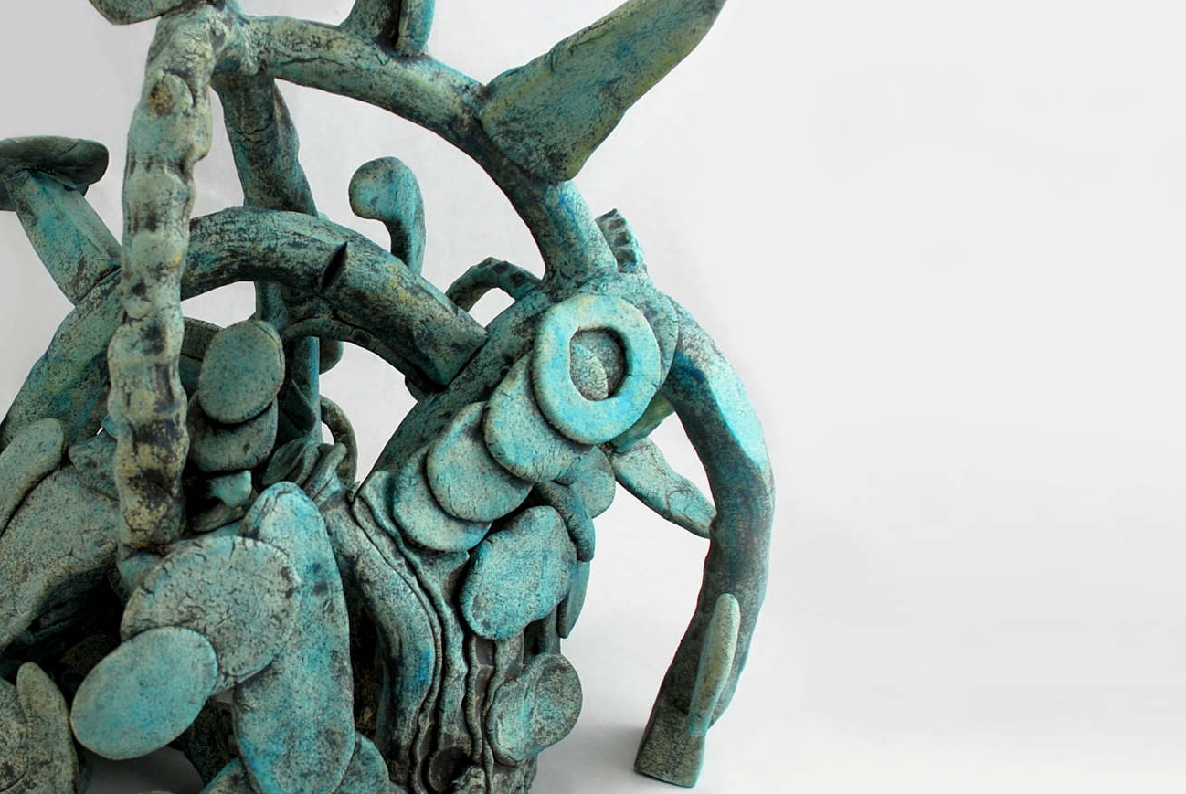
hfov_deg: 37.3
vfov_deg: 26.1
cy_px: 375
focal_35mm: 52
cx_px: 306
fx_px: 1715
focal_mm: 18
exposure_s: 1/15
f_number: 3.5
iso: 100
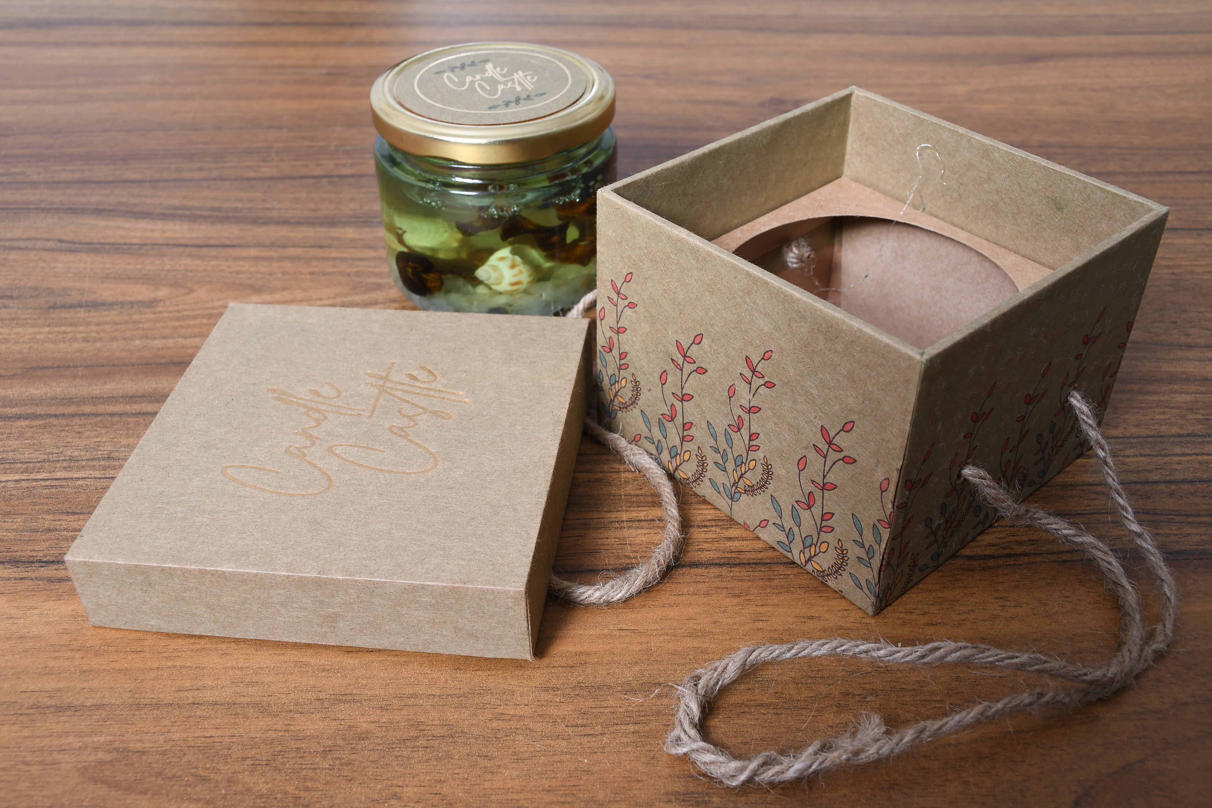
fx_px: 1313
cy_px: 404
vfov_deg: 34.2
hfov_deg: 49.6
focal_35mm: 39
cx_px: 606
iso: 125
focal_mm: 26
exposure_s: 1/160
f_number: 8
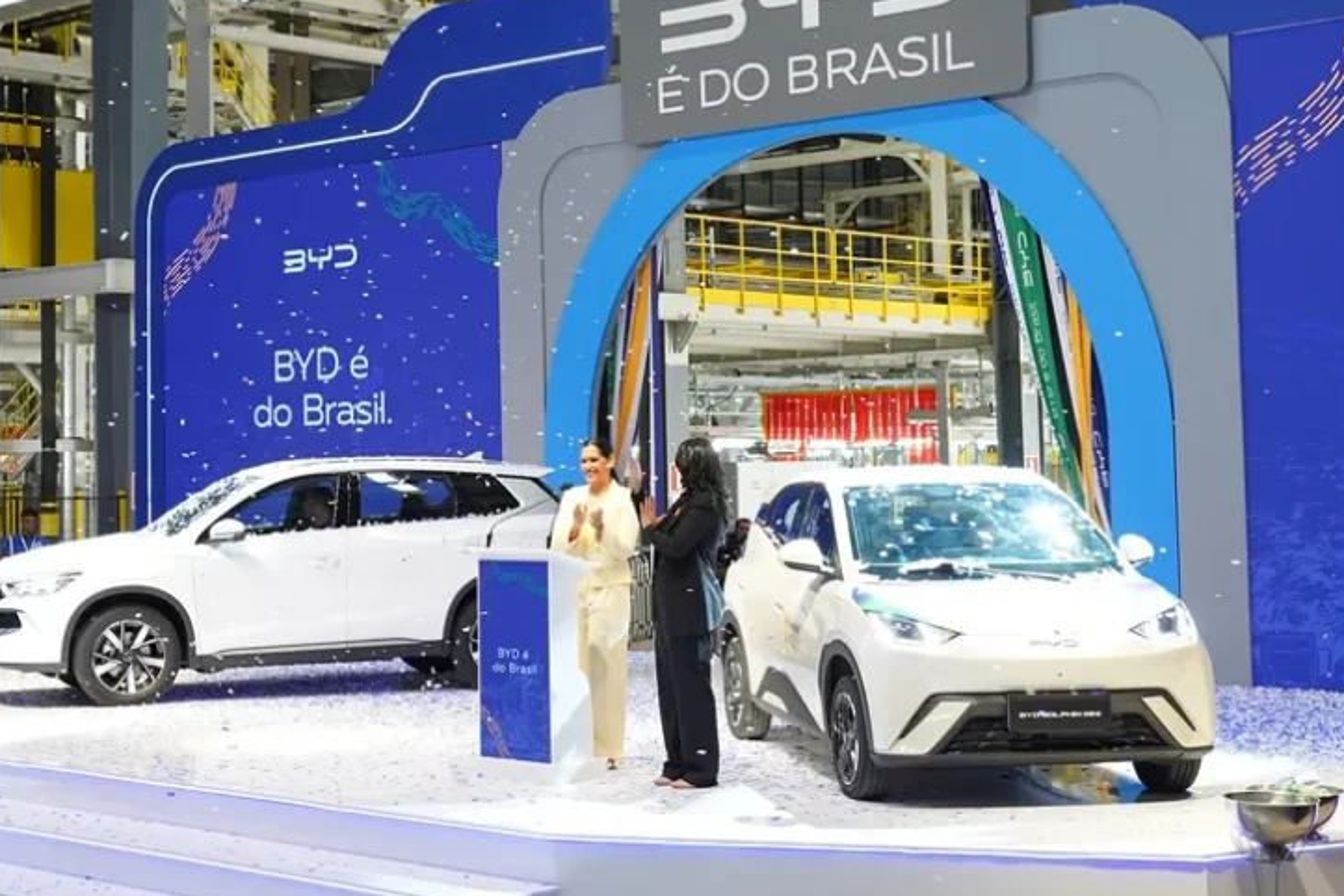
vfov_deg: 21.8
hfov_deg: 32.2
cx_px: 513
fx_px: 2314
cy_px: 286
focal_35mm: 62
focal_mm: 28
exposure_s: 1/160
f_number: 4
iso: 1600
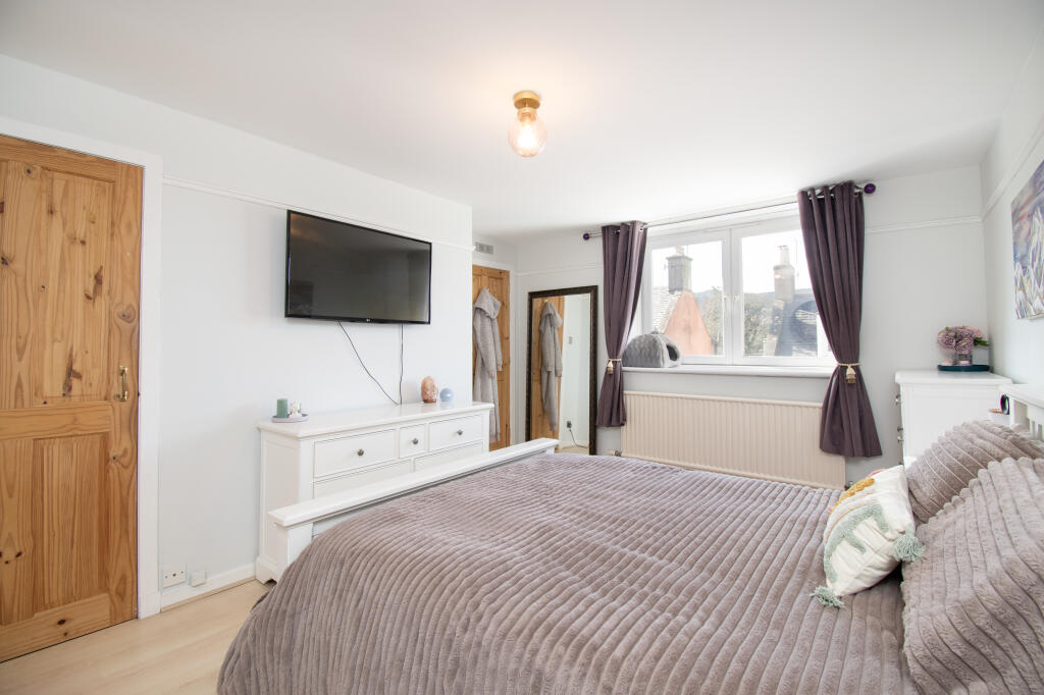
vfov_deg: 77.3
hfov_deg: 100.4
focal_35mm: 15
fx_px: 435
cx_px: 522
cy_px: 348
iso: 320
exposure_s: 1/20
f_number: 8
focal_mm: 10
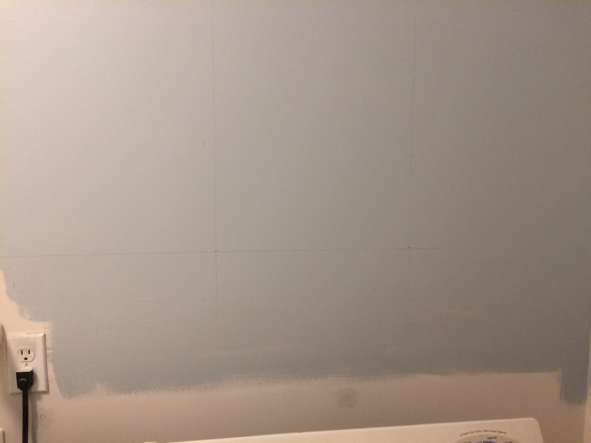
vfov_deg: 48.2
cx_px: 296
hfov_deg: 61.7
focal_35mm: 29
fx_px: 495
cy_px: 222
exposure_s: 1/30
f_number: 2.2
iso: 160
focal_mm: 4.15
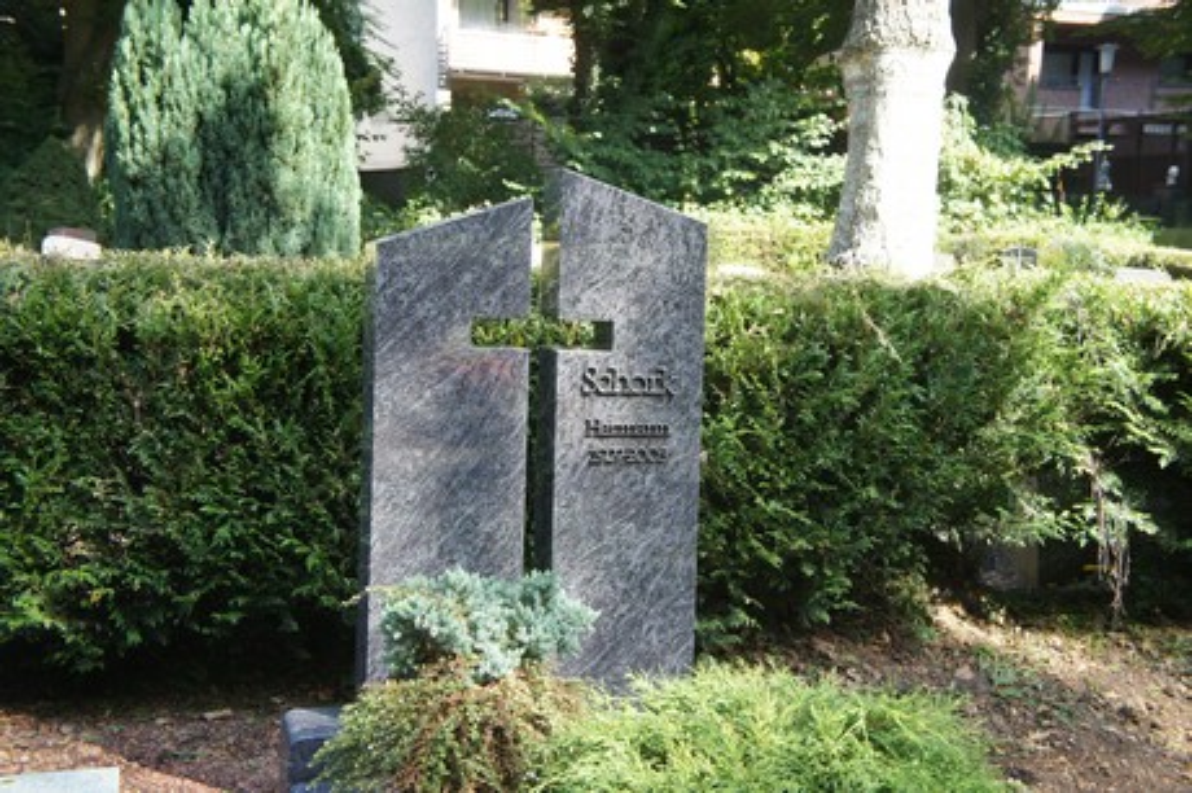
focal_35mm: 52
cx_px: 596
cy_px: 396
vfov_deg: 25.7
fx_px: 1737
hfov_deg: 37.9
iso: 500
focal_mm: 35
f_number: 5.6
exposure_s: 1/250
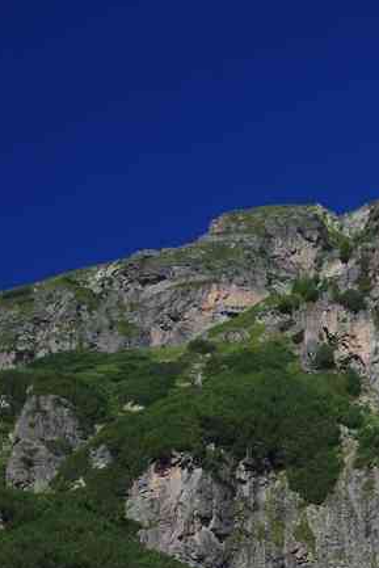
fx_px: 1912
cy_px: 651
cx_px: 387
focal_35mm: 121
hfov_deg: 11.2
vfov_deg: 16.3
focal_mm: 35
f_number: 11
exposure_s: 1/80
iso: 200
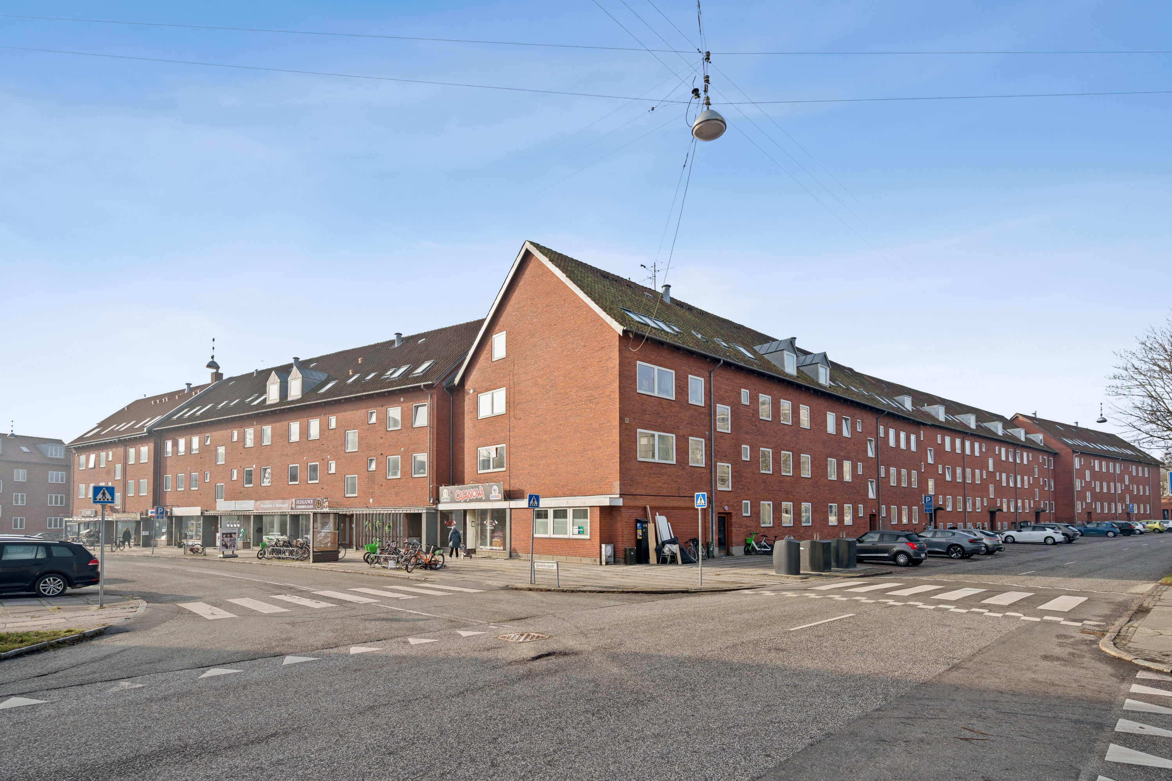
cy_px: 390
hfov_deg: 91.6
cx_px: 586
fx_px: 570
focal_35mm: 18
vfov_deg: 68.9
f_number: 6.3
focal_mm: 17.5
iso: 80
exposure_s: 1/160
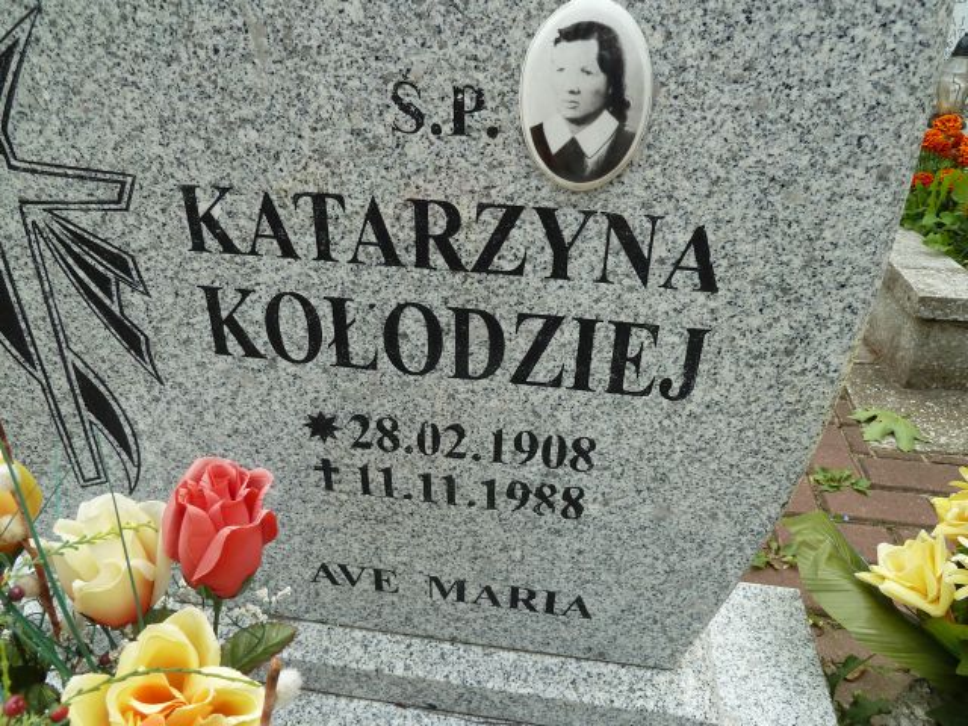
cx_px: 484
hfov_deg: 69.4
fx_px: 699
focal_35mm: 25
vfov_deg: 54.9
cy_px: 363
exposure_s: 1/200
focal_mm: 4.1
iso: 80
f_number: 4
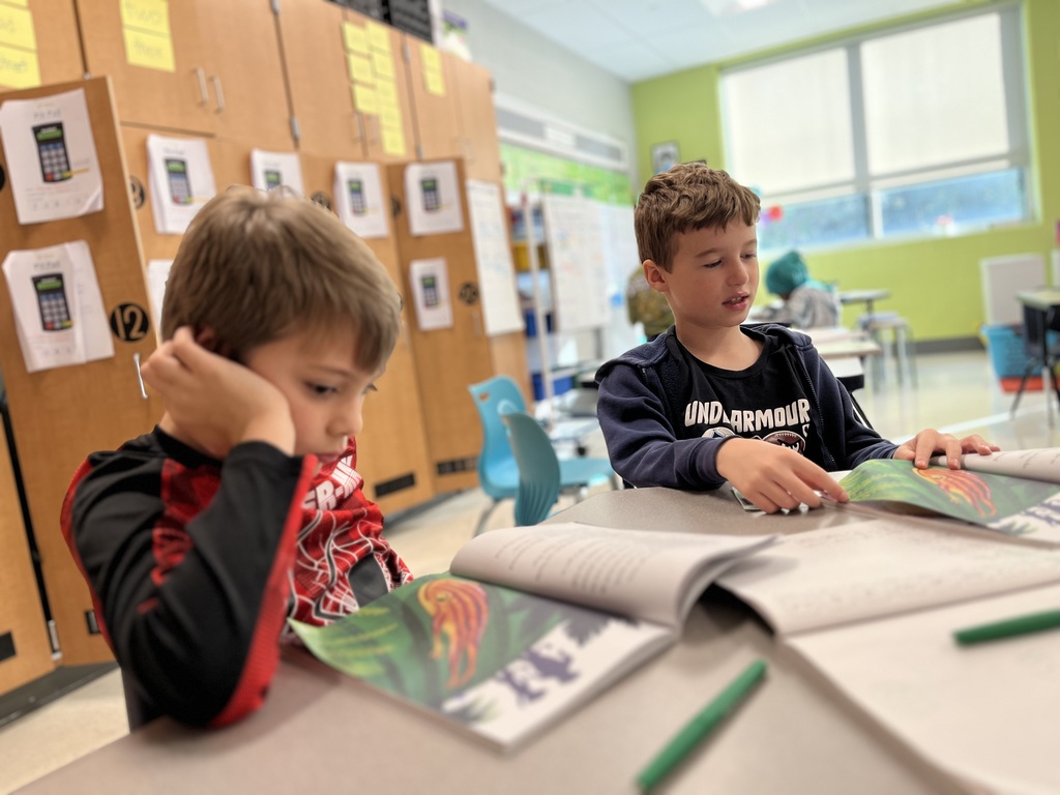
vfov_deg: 53.1
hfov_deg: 67.3
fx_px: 796
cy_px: 398
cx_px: 530
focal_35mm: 26
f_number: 1.6
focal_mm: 5.1
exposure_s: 1/120
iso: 64
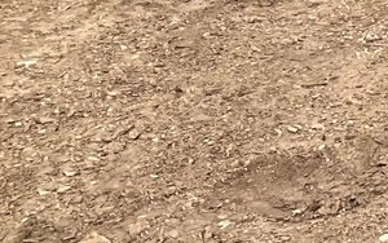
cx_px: 949
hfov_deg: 11.2
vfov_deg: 8.4
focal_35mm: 155
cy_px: -79
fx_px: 1640
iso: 25
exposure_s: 1/1626
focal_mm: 3
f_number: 1.8
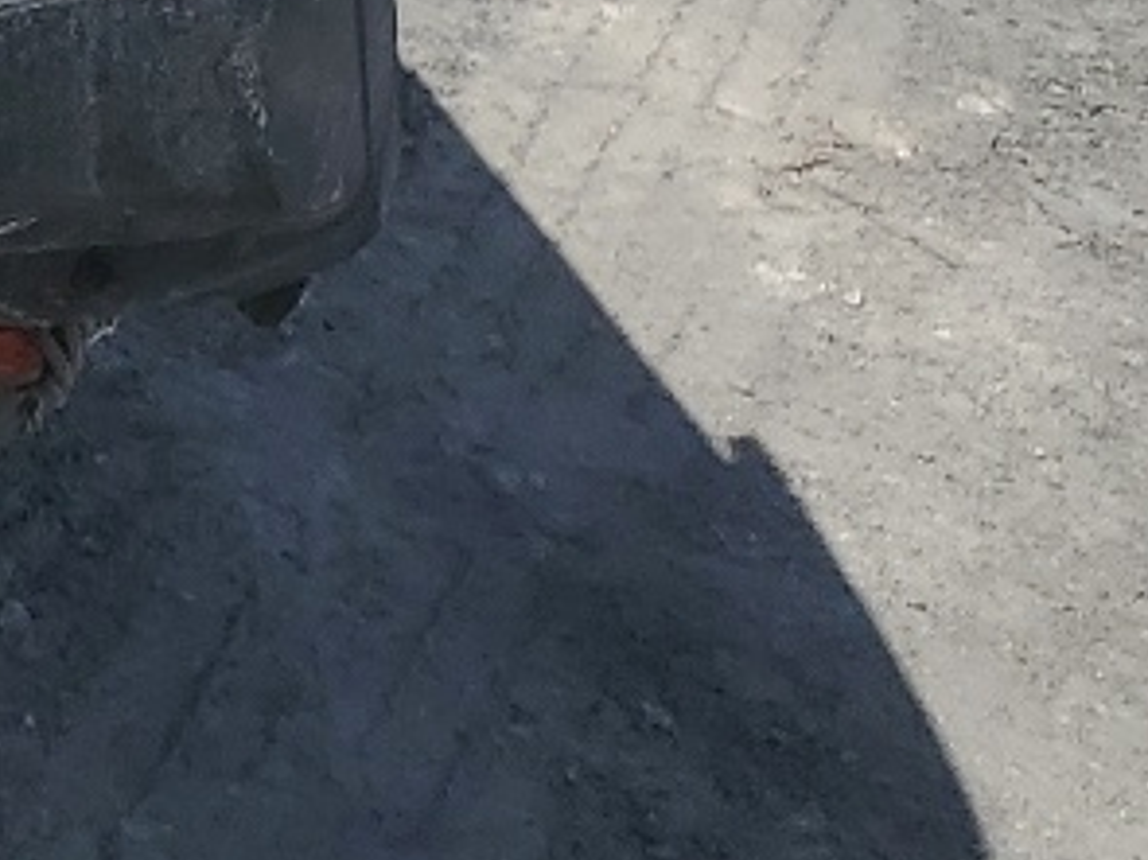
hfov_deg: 11.4
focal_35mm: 141
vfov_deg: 9.7
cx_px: -1689
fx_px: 4674
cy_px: -903
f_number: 1.5
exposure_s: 1/5000
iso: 50
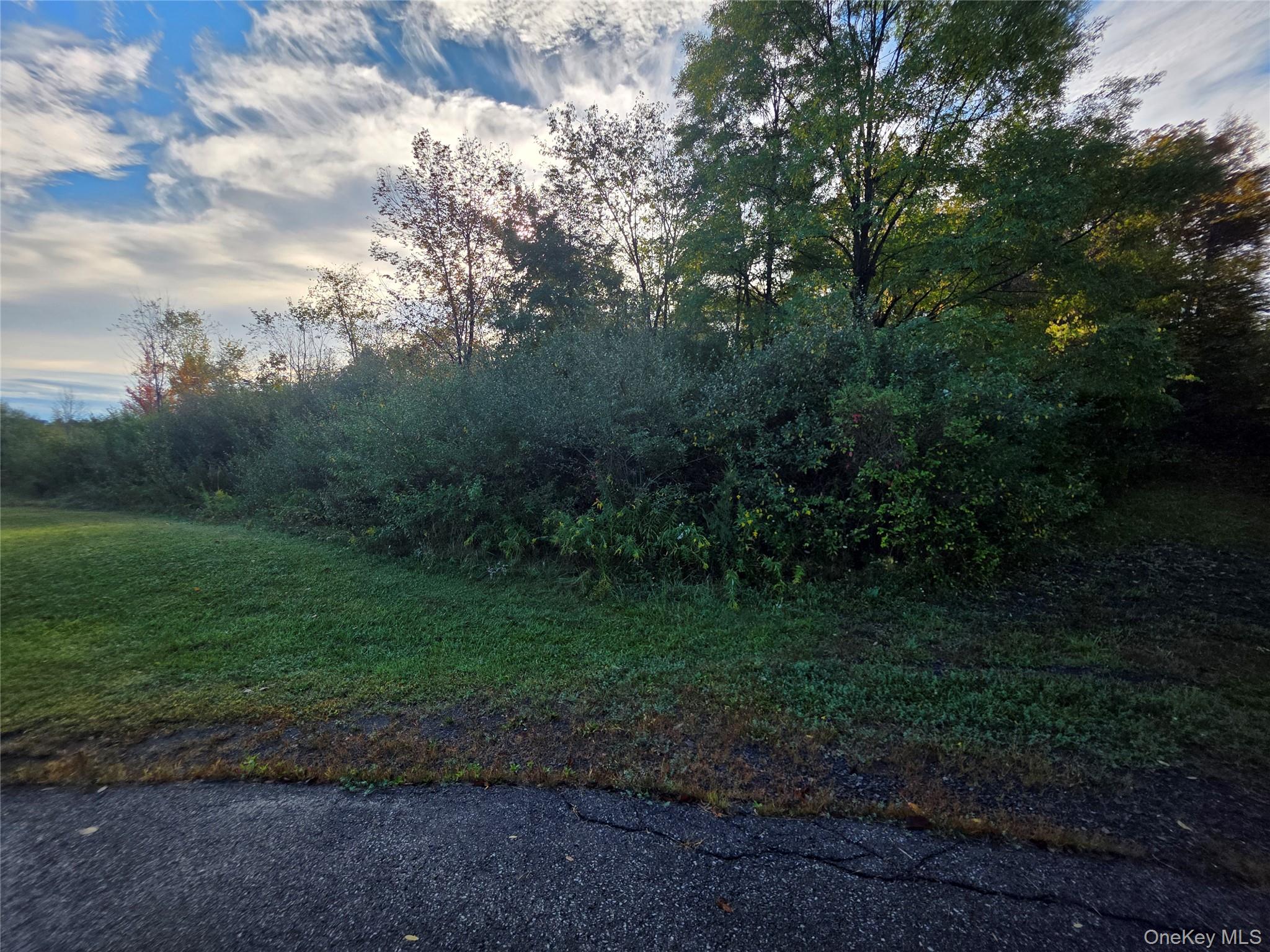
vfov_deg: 89.9
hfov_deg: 106.2
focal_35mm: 13
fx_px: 477
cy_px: 476
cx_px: 635
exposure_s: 1/634
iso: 40
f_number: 1.9
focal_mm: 2.2
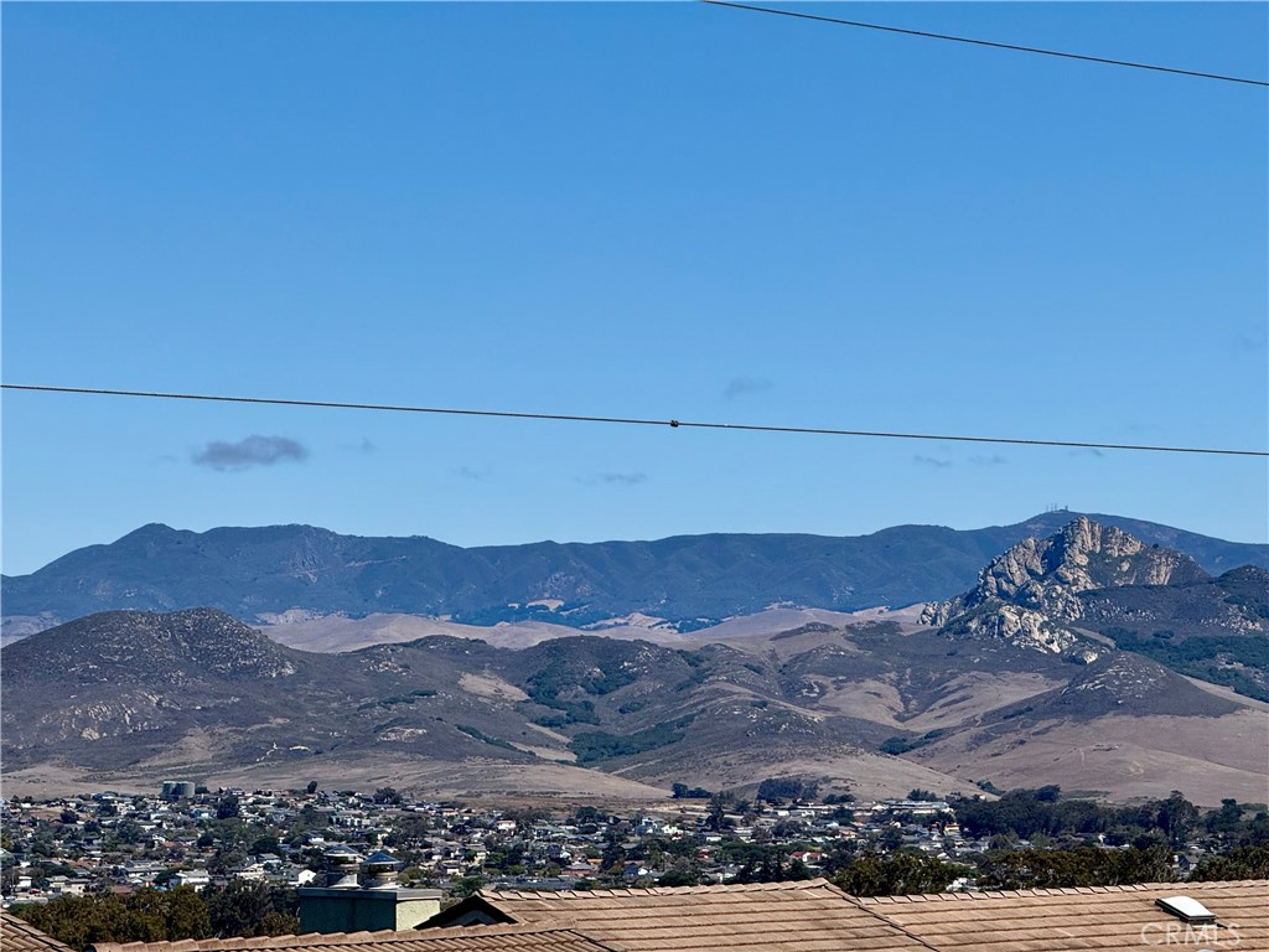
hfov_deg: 16.4
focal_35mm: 120
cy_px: 476
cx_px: 634
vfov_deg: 12.3
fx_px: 4399
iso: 64
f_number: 2.8
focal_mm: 15.66
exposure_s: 1/2933
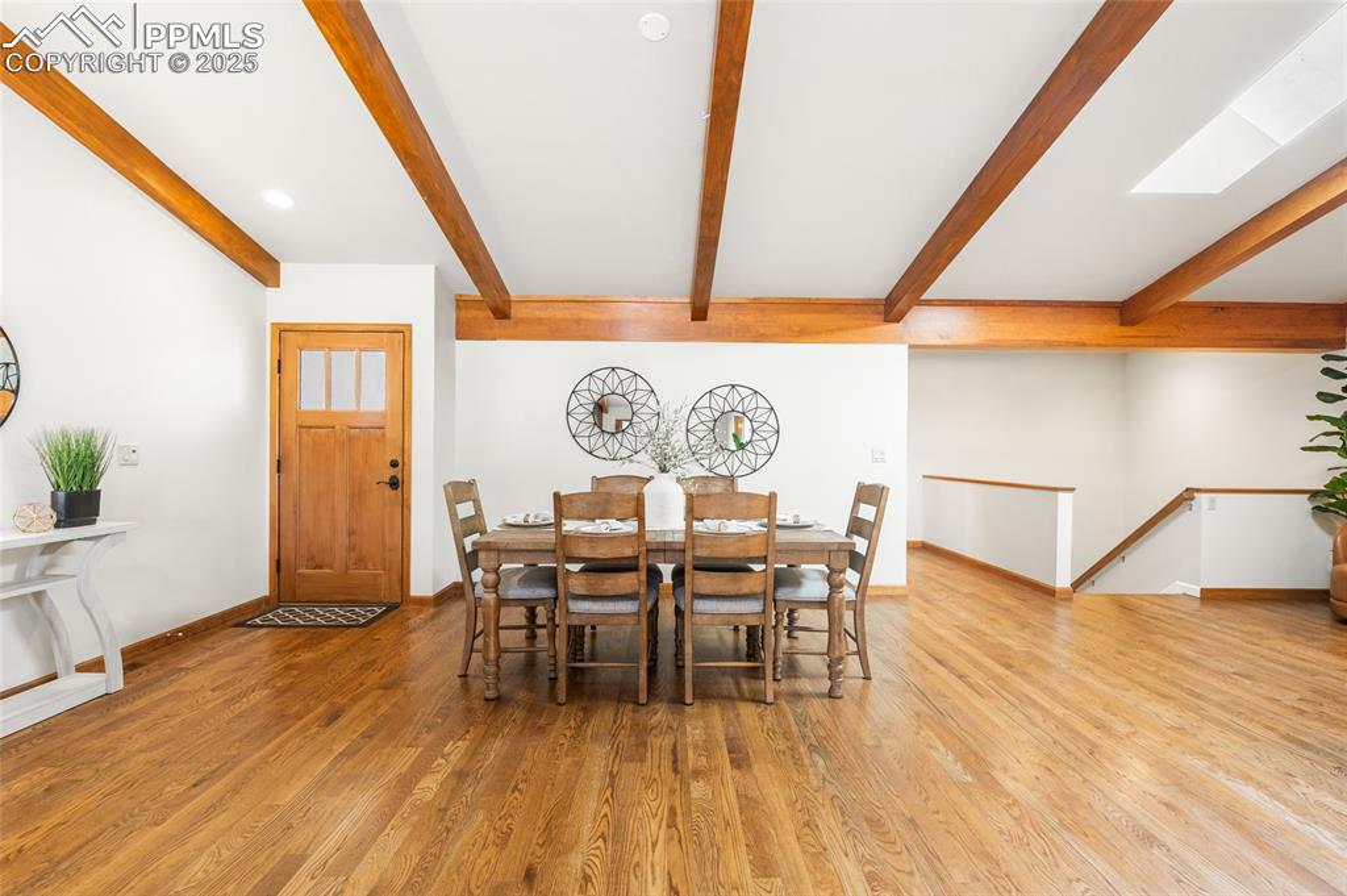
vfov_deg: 73.7
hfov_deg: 96.8
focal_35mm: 16
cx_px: 674
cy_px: 448
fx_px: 598
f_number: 8
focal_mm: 16
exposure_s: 1/4
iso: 640
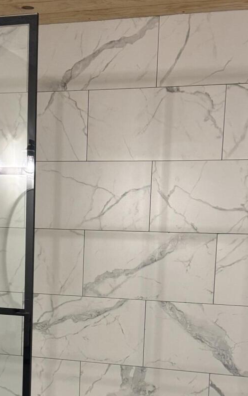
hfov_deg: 20.3
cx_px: 105
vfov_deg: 31.1
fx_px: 692
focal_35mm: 64
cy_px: 322
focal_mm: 6.76
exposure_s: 1/60
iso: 320
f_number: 1.78
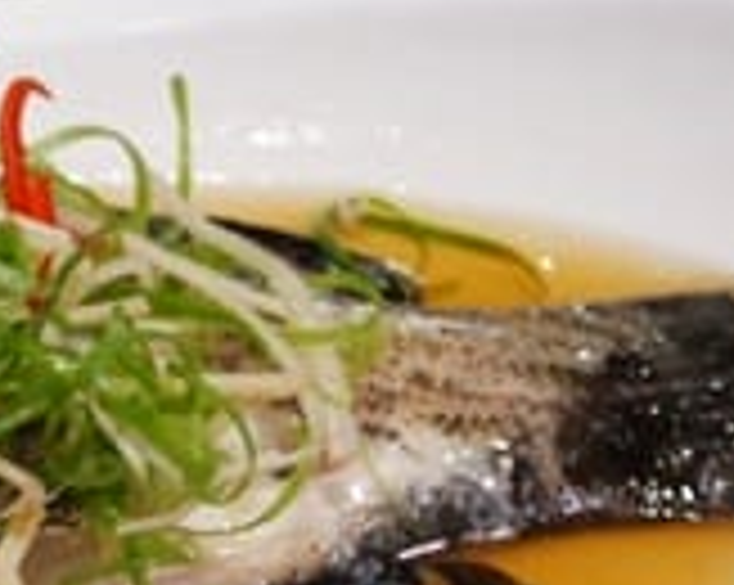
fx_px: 3645
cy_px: 567
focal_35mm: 168
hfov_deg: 11.1
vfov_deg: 9.1
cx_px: -362
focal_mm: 21
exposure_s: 1/60
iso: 640
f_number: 4.7
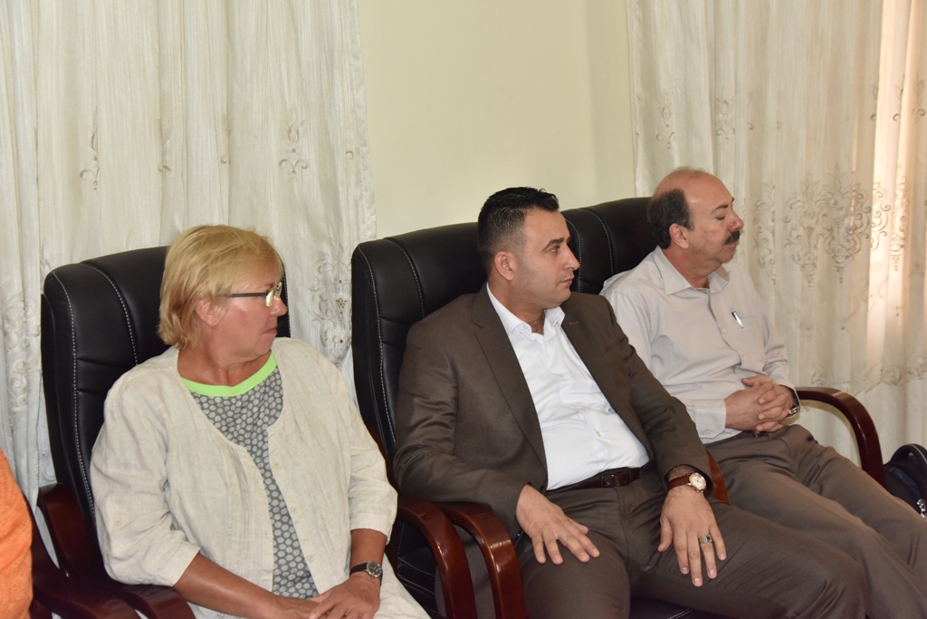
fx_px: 1288
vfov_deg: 27.0
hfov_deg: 39.6
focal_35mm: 50
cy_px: 310
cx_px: 464
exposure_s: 1/160
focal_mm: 50
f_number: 6.3
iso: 2500
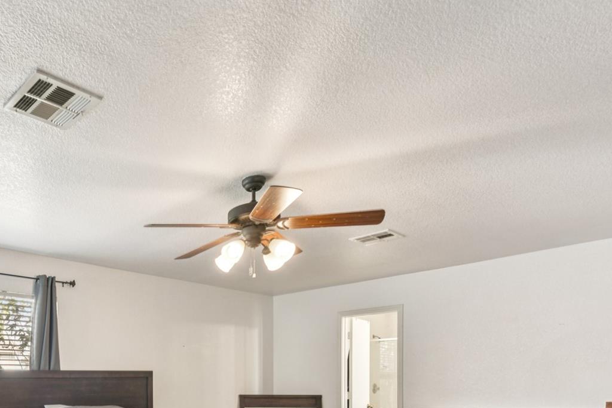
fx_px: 476
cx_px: 120
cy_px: 378
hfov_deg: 60.1
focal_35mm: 28
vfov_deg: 42.1
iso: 180
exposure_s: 1/8
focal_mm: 14
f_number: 8
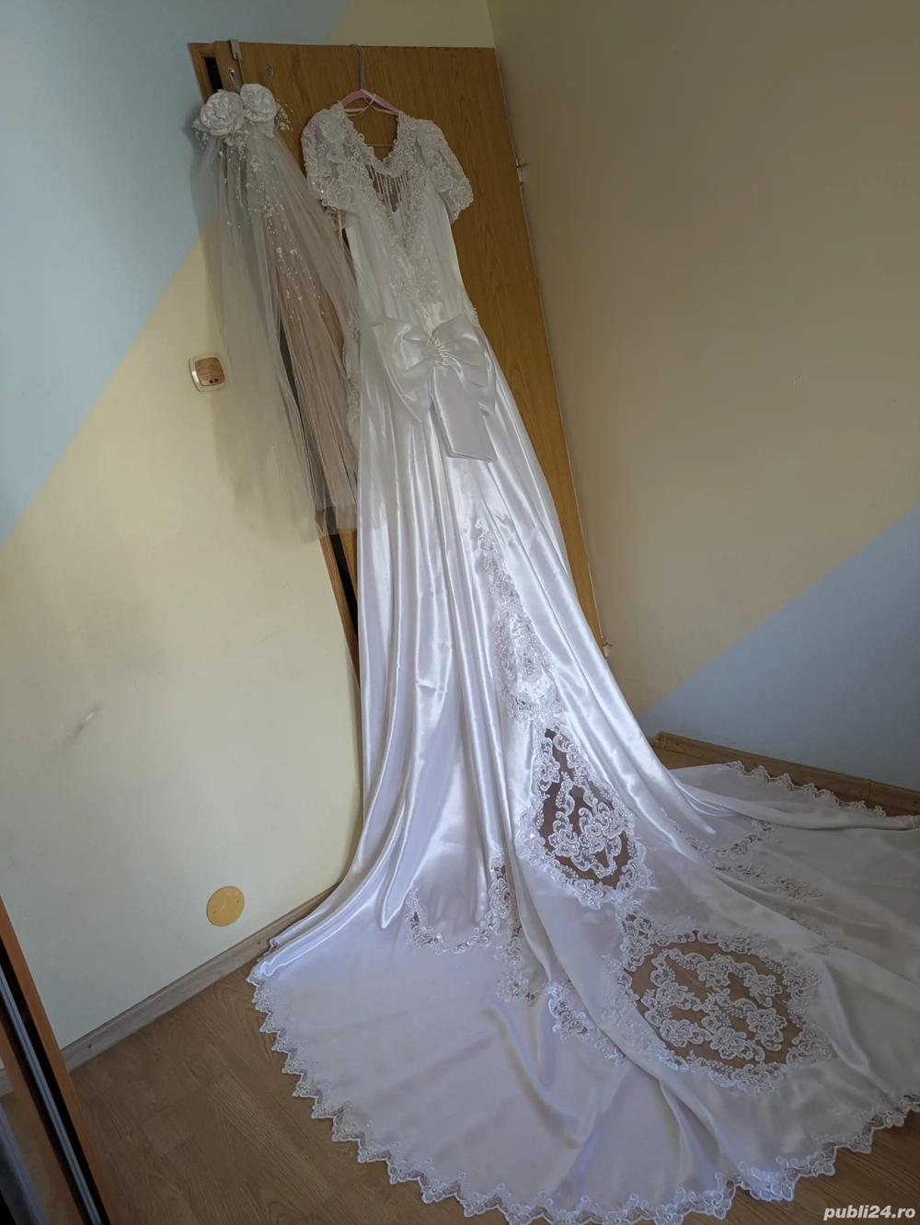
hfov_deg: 54.9
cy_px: 612
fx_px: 885
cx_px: 460
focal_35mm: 25
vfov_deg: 69.4
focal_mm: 5.43
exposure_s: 1/50
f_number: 1.89
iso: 60
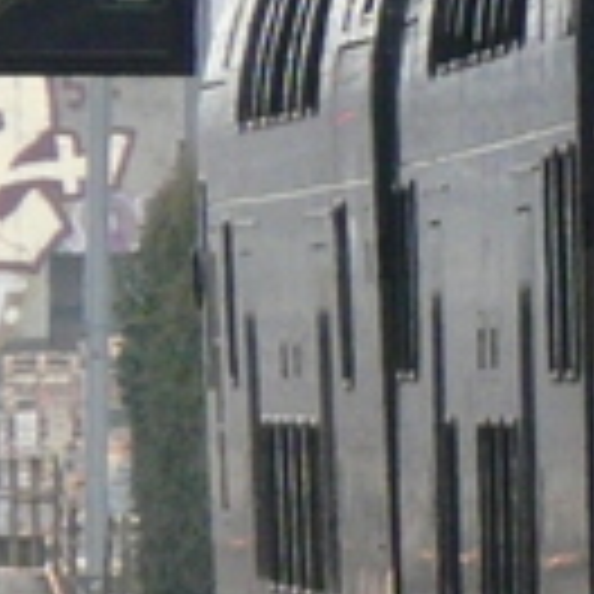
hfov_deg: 1.0
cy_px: 230
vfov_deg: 1.0
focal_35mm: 1721
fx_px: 33411
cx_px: 2038
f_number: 4
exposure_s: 1/320
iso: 250
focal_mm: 42.2
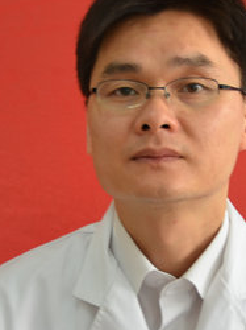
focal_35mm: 57
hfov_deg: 25.6
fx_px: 539
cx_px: 159
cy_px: 181
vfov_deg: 33.9
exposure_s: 1/8
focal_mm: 25
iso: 100
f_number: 4
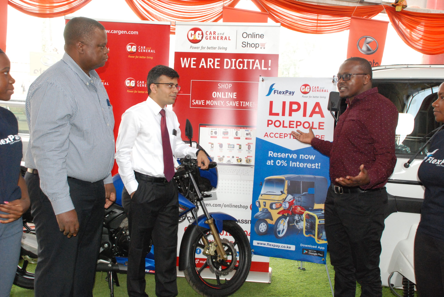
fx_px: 482
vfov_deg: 34.3
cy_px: 148
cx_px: 222
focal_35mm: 39
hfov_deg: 49.5
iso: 1600
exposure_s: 1/125
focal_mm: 26
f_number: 5.6
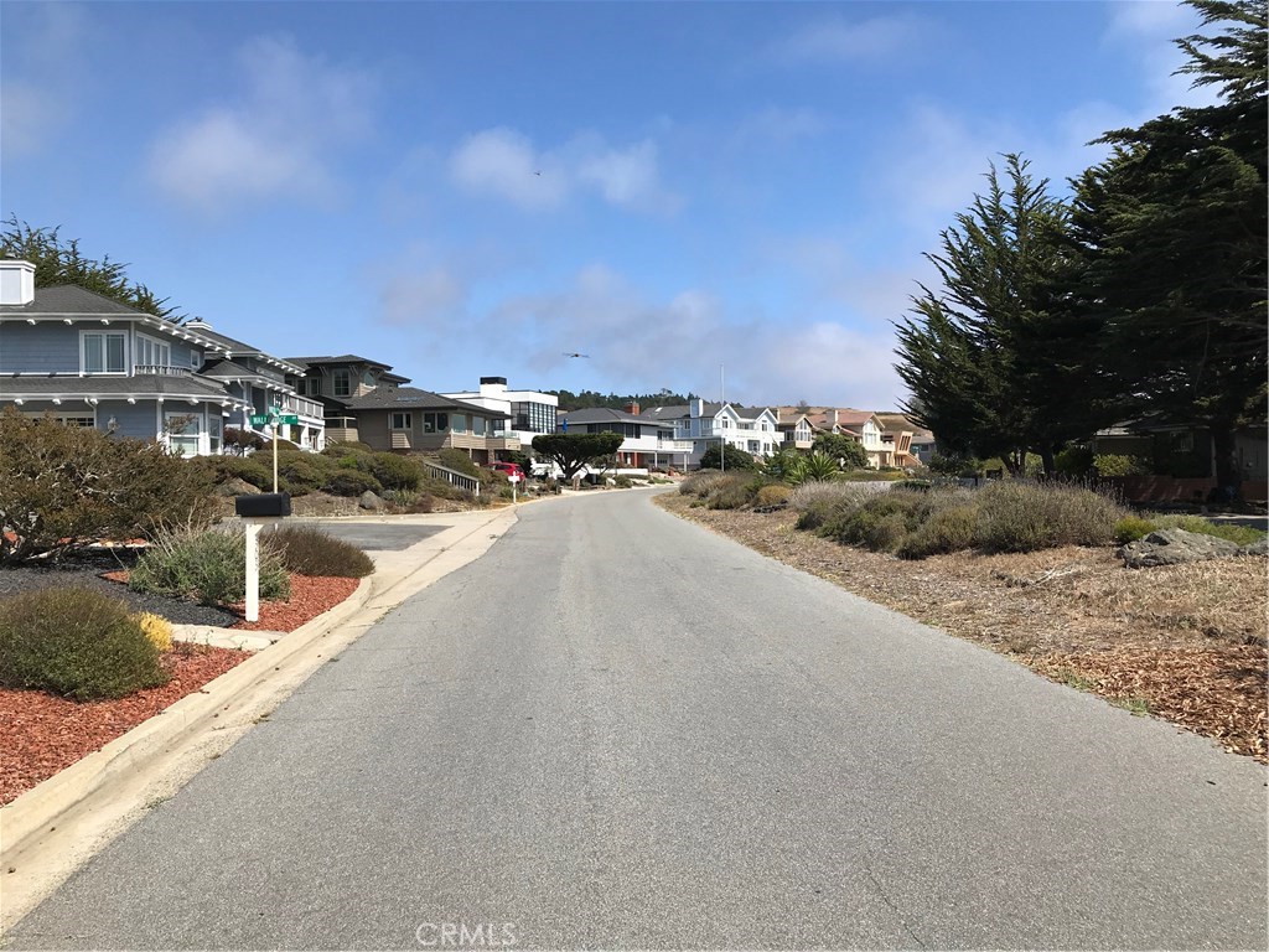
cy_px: 476
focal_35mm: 28
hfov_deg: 63.4
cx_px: 634
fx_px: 1026
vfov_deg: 49.7
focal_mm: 3.99
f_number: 1.8
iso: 20
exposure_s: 1/2660
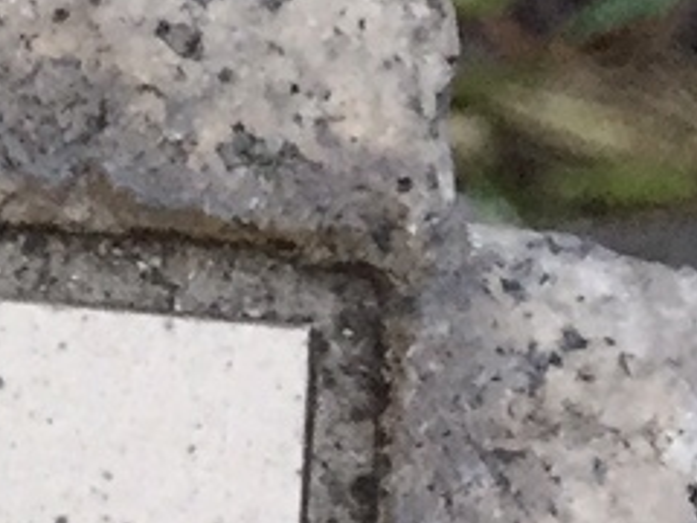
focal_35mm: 197
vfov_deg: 6.7
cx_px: -1156
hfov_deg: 8.8
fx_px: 3967
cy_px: 1671
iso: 100
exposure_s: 1/30
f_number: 2.2
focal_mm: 4.15
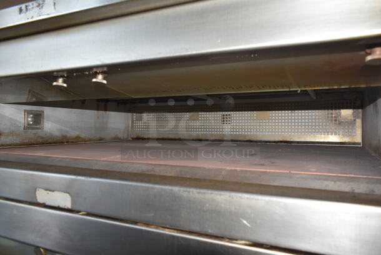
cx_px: 190
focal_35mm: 27
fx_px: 286
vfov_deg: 48.0
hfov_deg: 67.3
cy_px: 128
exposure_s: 1/30
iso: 200
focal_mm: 18
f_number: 5.6
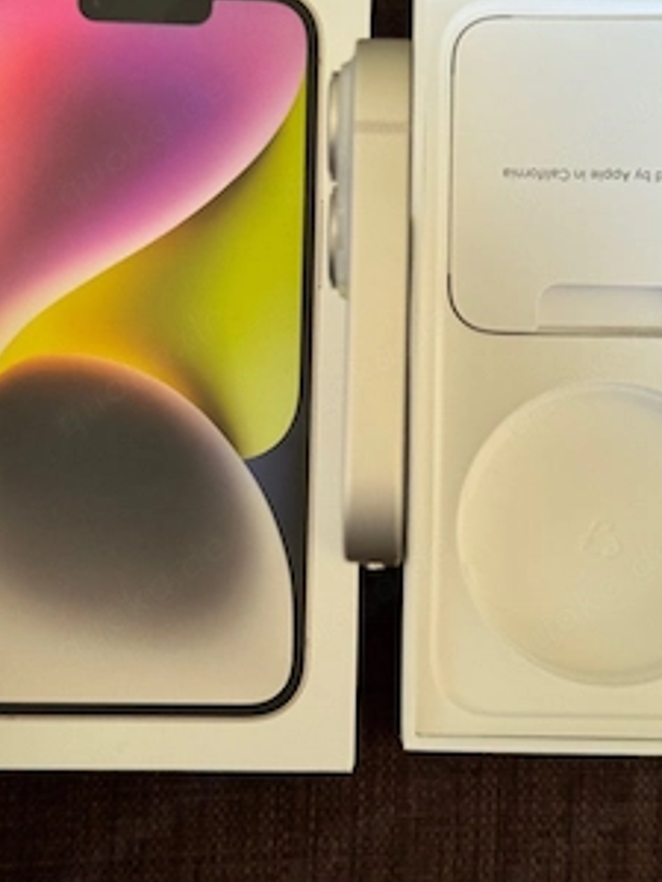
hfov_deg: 22.9
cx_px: 430
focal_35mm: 64
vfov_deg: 30.3
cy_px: 403
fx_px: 1632
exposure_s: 1/60
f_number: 1.78
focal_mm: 6.76
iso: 100
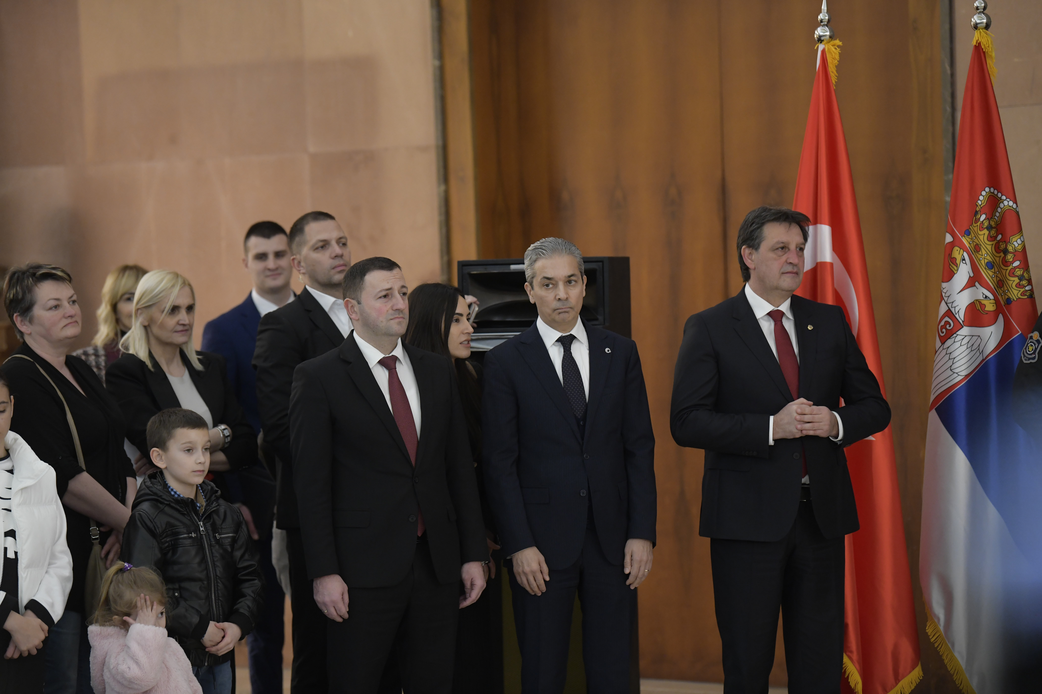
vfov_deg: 9.5
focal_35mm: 145
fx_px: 4197
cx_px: 521
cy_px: 347
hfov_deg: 14.2
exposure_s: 1/160
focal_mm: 145
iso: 2500
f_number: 3.2
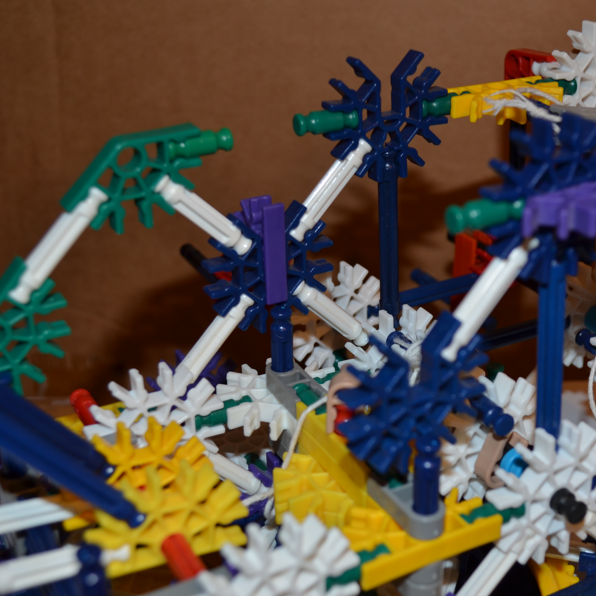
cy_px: 299
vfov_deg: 31.6
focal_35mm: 54
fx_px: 1052
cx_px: 391
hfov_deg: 31.4
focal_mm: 28
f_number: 5.6
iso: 200
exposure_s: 1/30
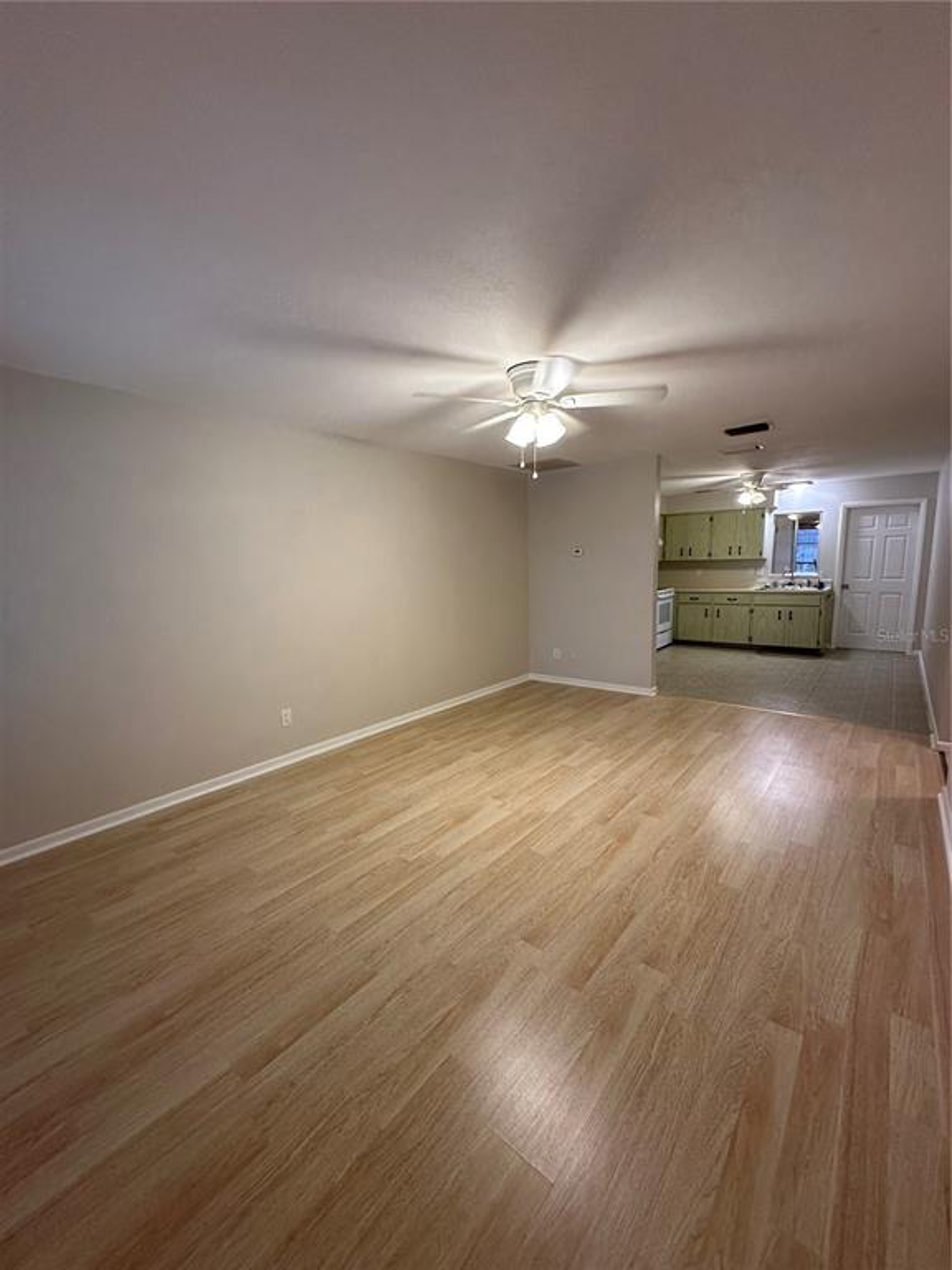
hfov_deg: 85.7
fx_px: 513
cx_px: 476
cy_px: 635
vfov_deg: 102.1
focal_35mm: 14
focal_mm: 2.22
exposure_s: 1/60
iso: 160
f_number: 2.2
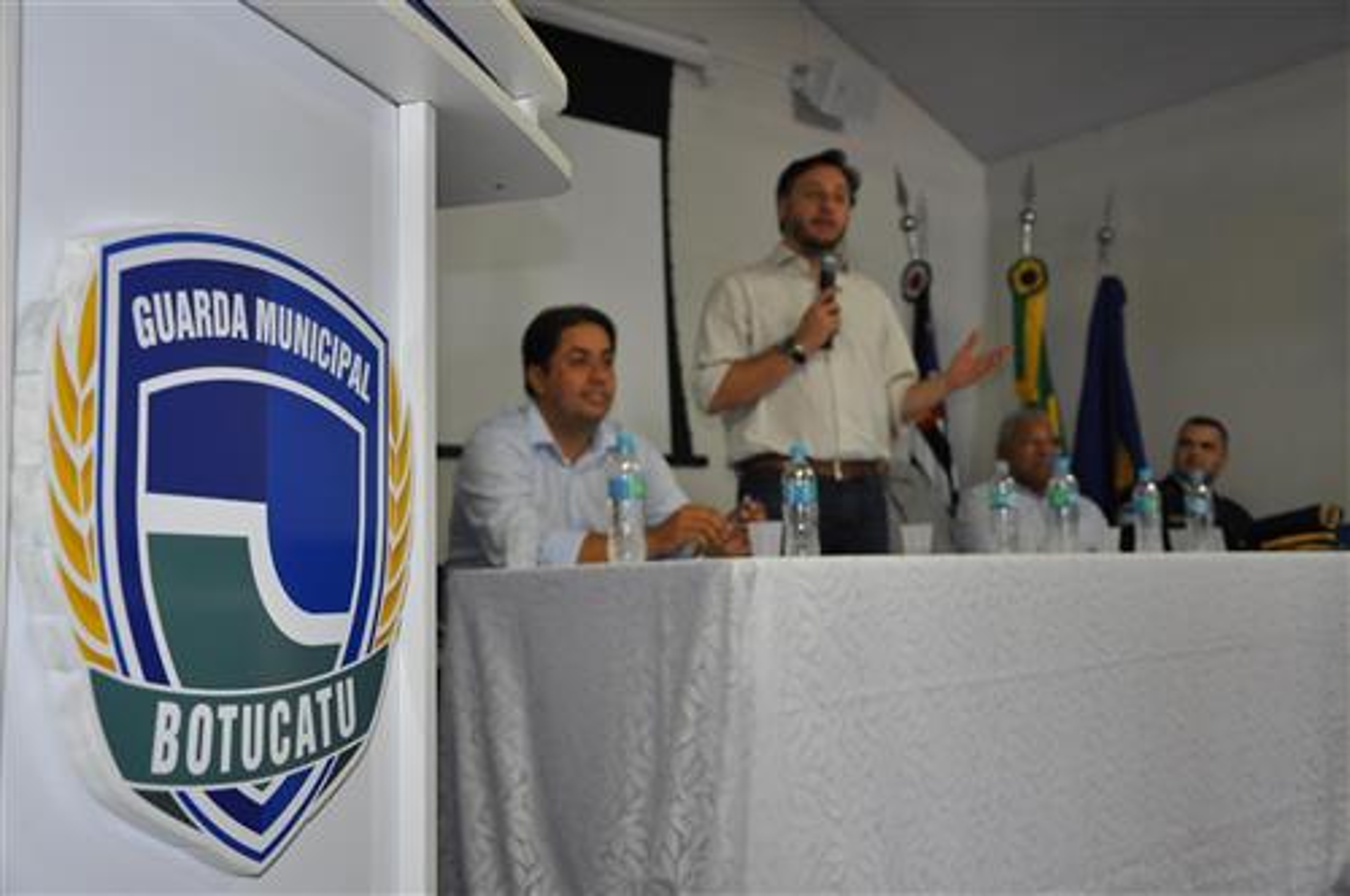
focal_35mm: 39
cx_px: 675
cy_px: 448
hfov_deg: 49.6
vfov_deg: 34.1
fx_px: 1461
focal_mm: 26
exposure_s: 1/60
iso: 800
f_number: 4
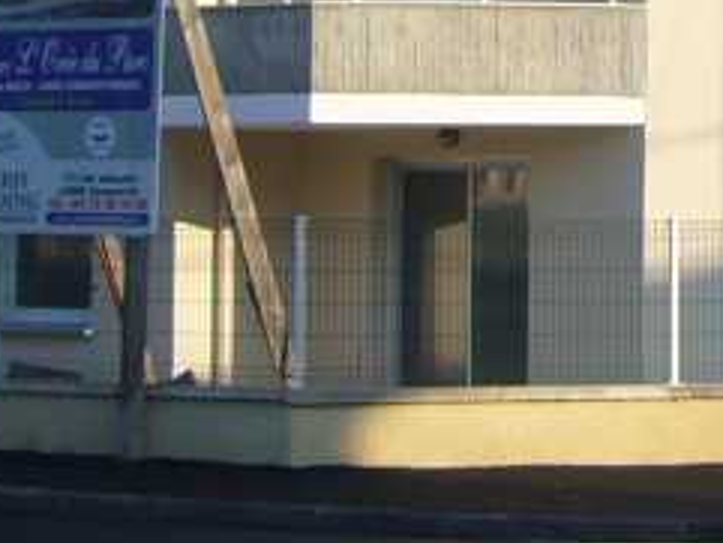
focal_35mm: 153
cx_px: 963
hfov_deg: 12.5
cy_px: -126
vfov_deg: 9.6
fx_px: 3197
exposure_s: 1/200
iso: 80
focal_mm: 4.6
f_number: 5.6
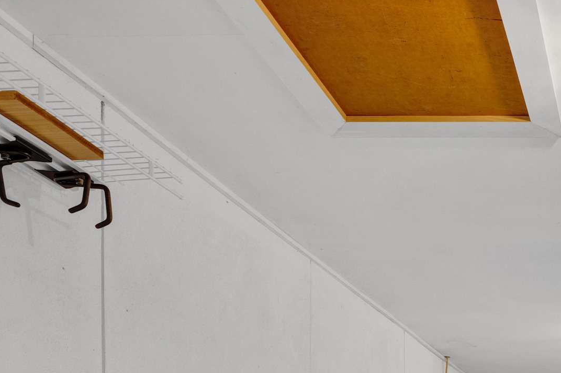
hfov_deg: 36.6
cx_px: 630
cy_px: 514
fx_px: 692
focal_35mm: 44
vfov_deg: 25.1
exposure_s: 1/2
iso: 250
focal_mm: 15.5
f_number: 7.1
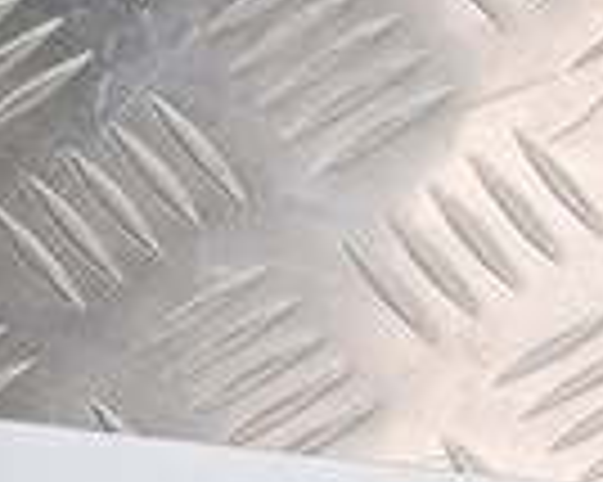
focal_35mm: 172
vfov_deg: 8.9
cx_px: -1390
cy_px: 446
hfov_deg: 8.6
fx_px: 3067
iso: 150
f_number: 1.6
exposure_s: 1/50
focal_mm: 4.11
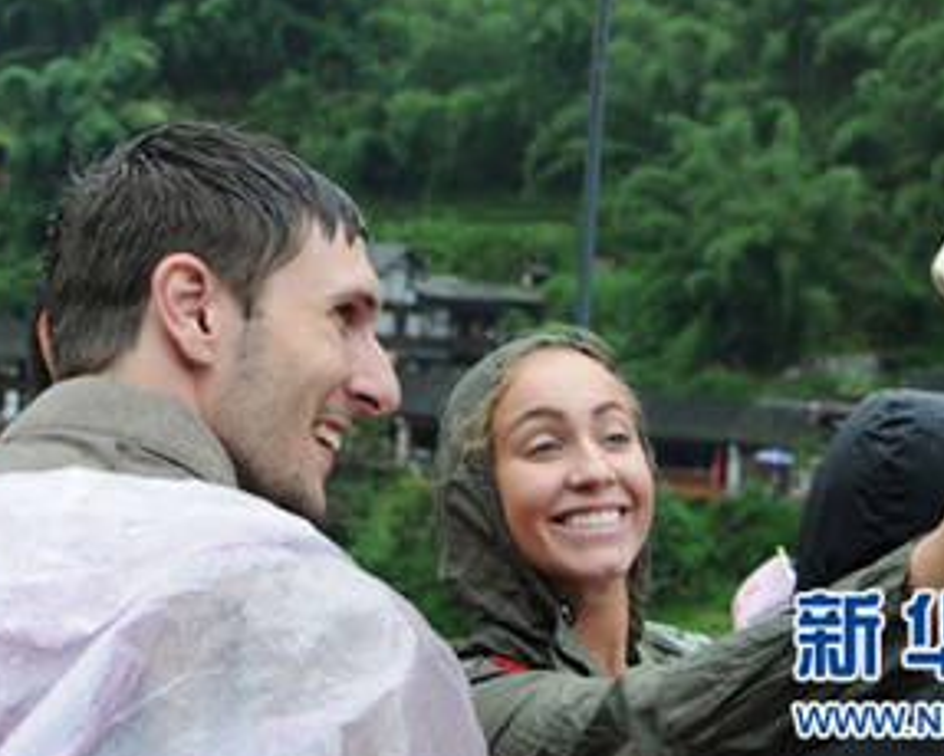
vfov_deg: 20.4
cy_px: 297
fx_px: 2097
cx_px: 434
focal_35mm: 75
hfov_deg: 25.4
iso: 200
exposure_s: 1/125
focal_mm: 34
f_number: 5.6
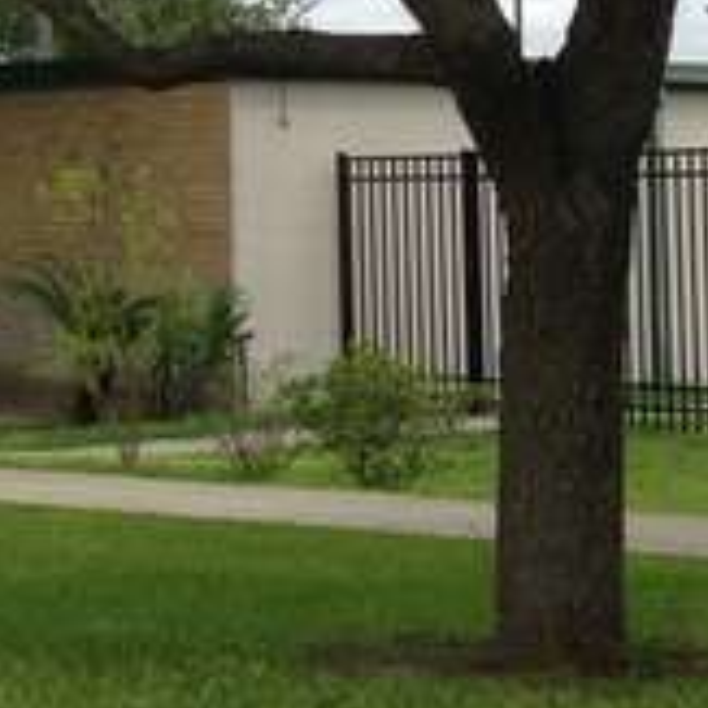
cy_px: 104
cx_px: -573
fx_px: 3309
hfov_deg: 11.3
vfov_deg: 12.1
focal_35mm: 143
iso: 50
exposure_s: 1/1153
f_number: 2.4
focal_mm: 4.12
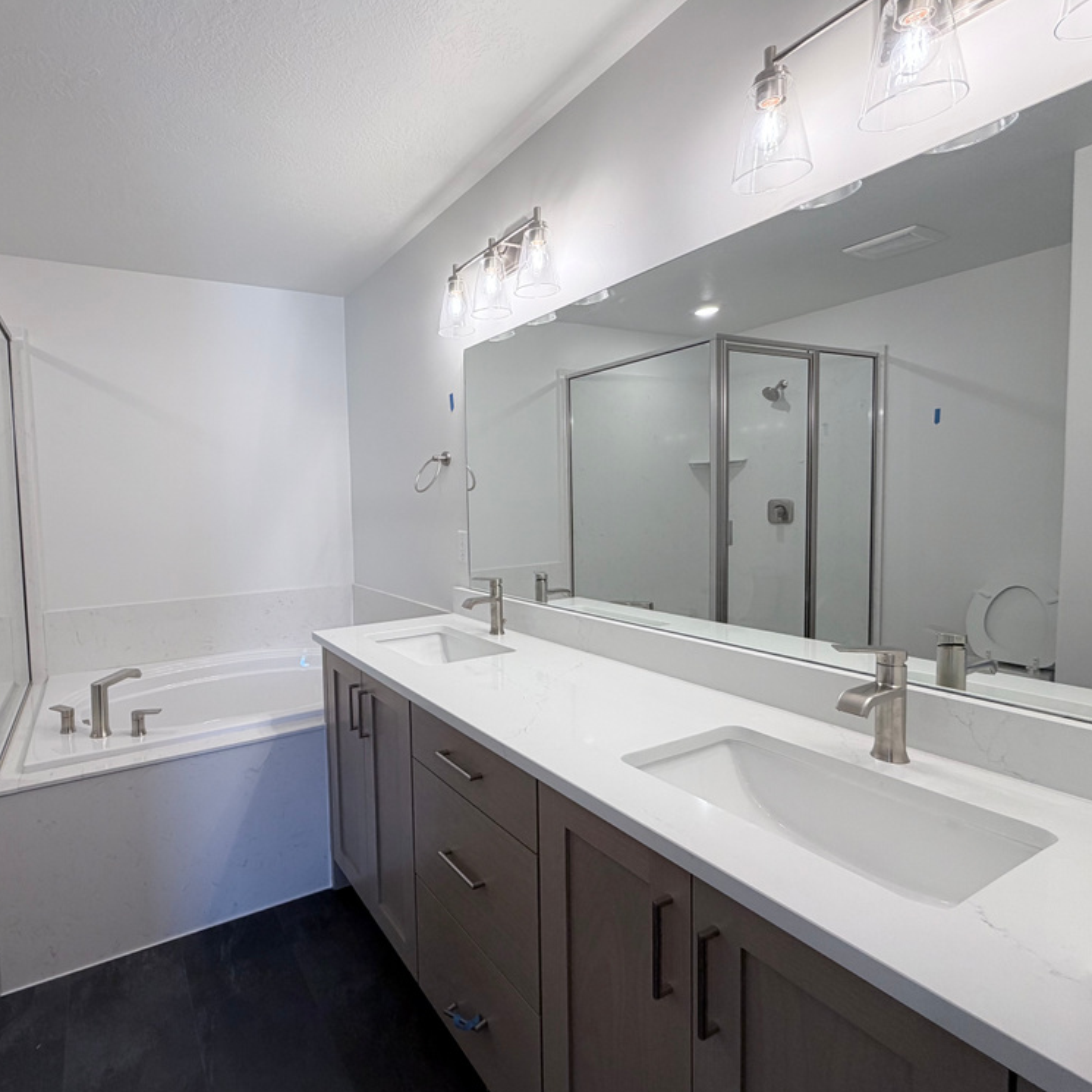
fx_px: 607
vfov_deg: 84.0
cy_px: 538
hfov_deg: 81.9
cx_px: 390
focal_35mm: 17
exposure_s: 1/120
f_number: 2.2
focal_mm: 2.22
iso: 80
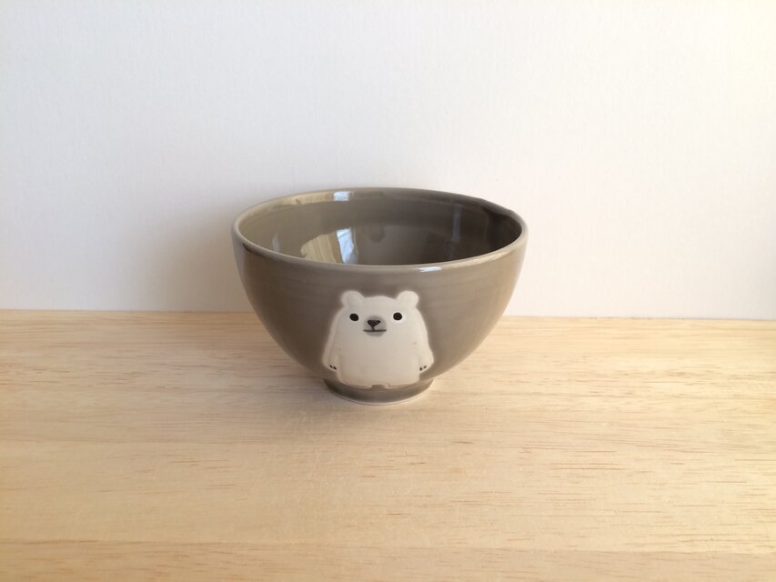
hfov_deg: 61.7
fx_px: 650
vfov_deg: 48.2
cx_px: 388
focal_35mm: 29
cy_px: 291
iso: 50
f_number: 2.2
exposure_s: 1/30
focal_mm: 4.15
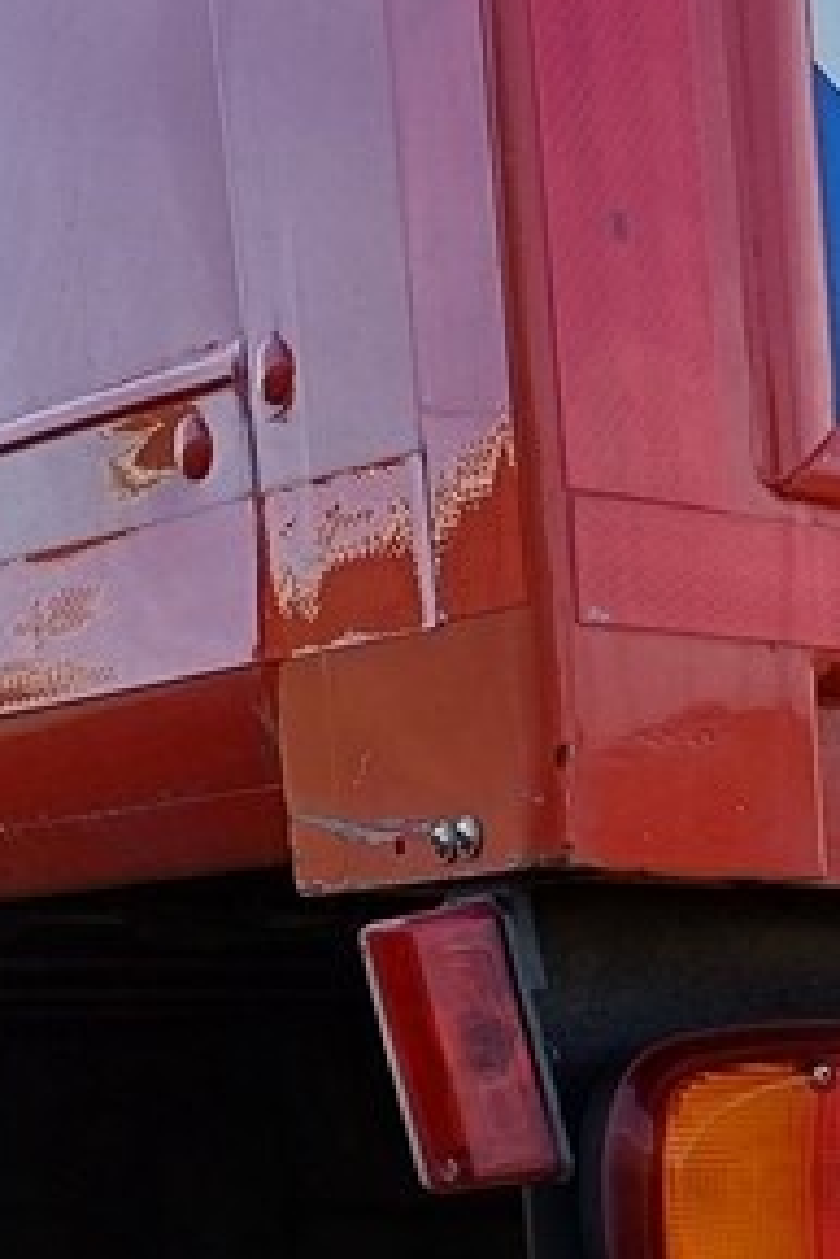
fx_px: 3216
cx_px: 1828
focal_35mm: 92
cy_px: 1581
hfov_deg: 12.5
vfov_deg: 20.4
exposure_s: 1/447
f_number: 1.8
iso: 50
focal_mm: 4.65
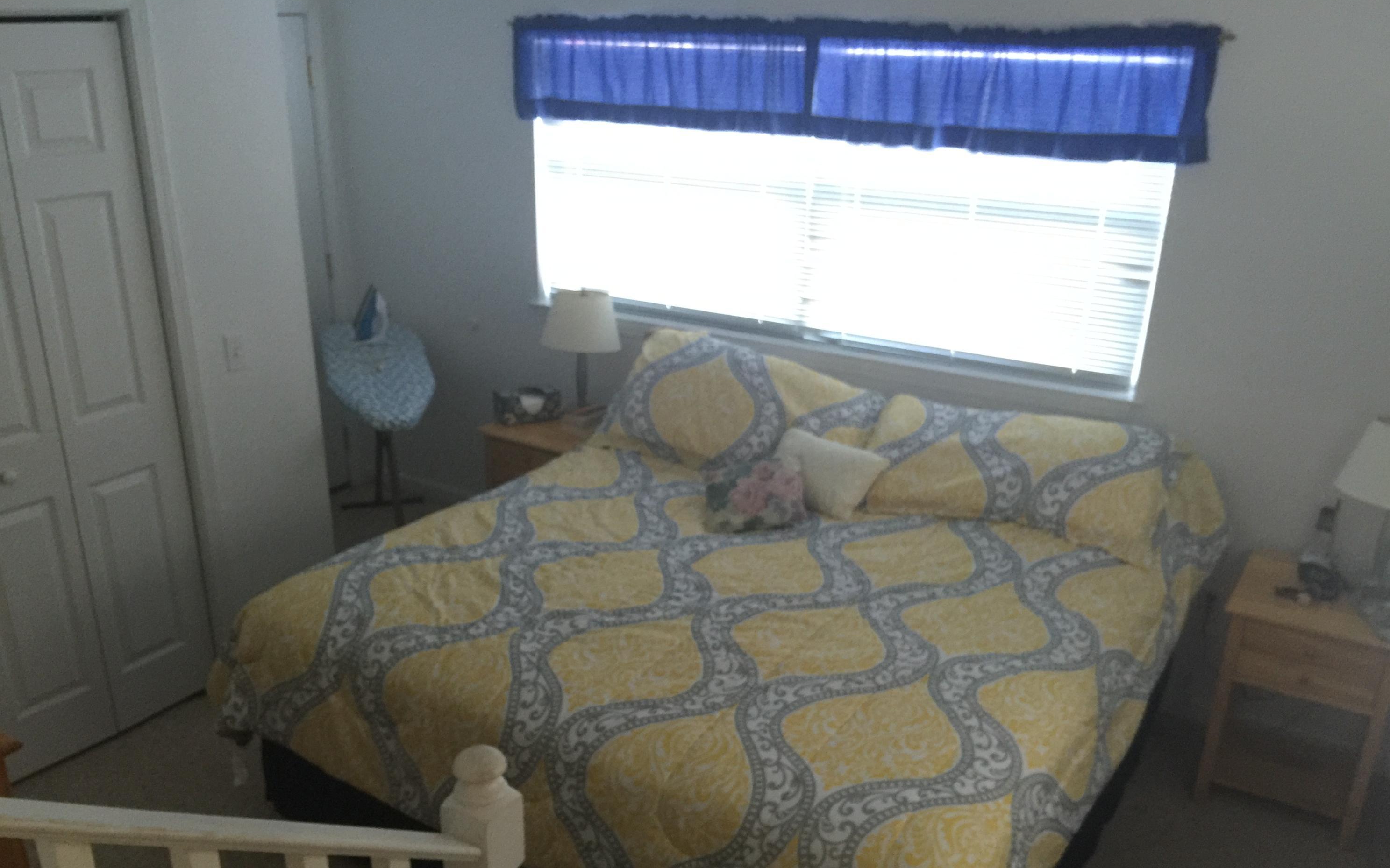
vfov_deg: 40.4
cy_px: 519
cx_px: 693
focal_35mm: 31
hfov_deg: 61.2
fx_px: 1174
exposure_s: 1/10
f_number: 2.2
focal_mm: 4.15
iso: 125
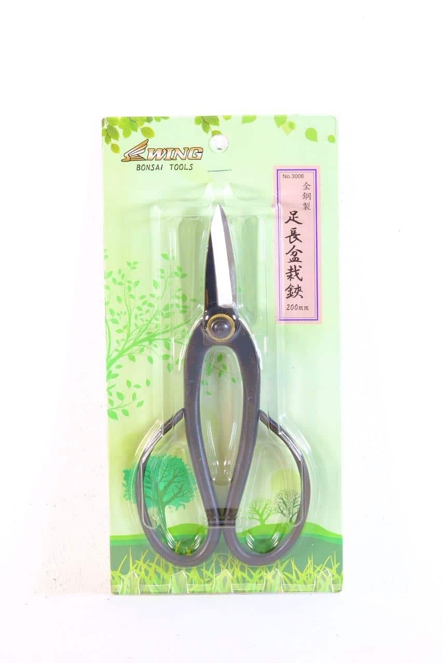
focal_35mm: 192
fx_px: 3542
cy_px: 332
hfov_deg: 7.2
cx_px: 222
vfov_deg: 10.7
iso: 1000
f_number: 13
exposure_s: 1/20
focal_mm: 127.9
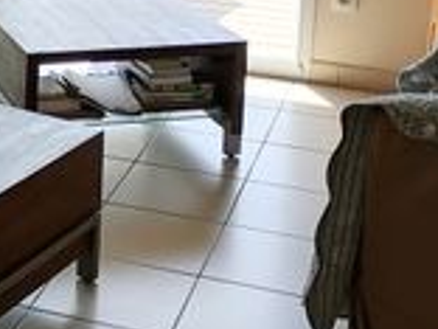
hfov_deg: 18.0
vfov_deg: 13.9
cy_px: -42
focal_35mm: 104
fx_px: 1316
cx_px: -79
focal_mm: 5.3
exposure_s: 1/289
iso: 50
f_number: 1.8
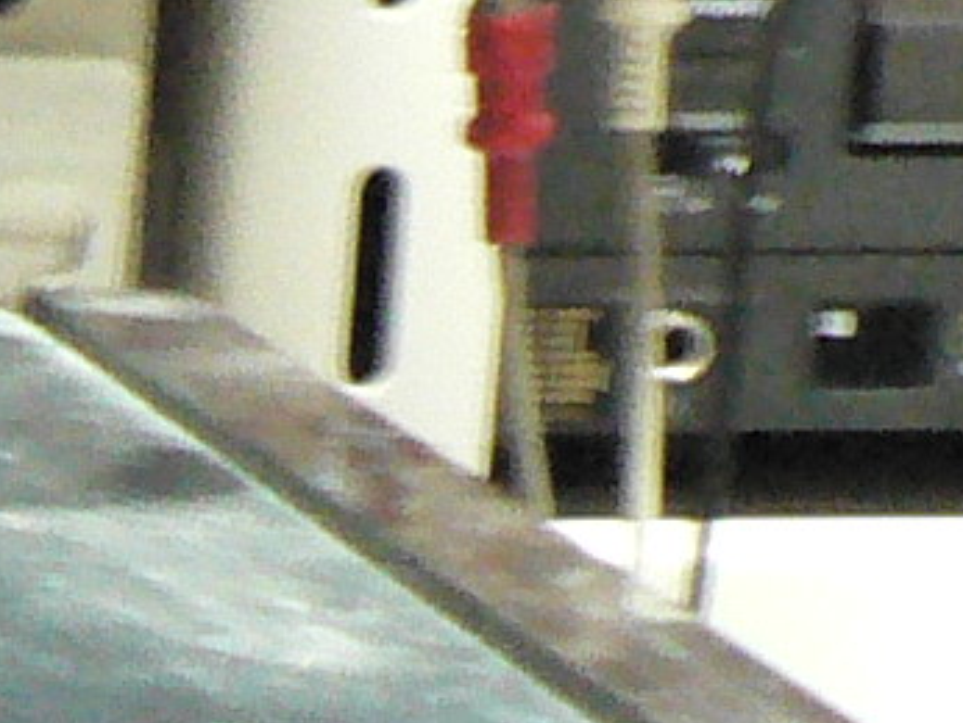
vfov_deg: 5.4
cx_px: -1971
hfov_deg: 6.7
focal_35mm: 266
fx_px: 7405
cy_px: 1755
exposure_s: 1/4
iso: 400
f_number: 2.8
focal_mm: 6
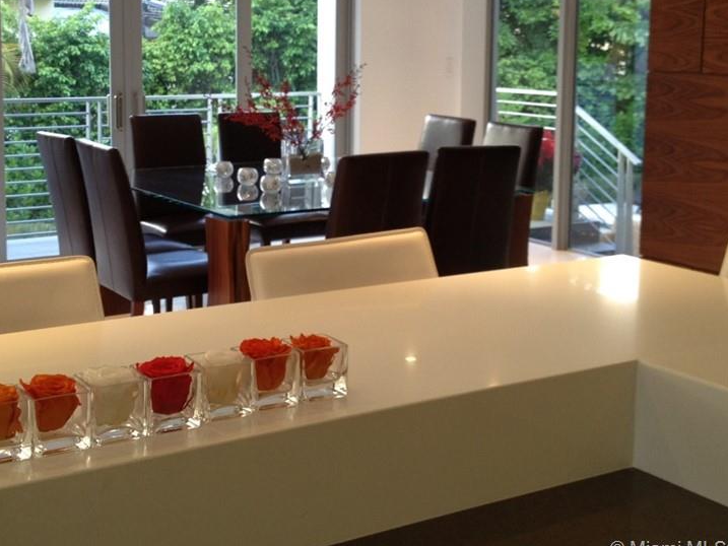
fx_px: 1052
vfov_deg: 28.9
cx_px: 308
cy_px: 174
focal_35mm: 50
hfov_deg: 38.1
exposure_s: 1/20
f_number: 2.4
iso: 80
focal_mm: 4.28
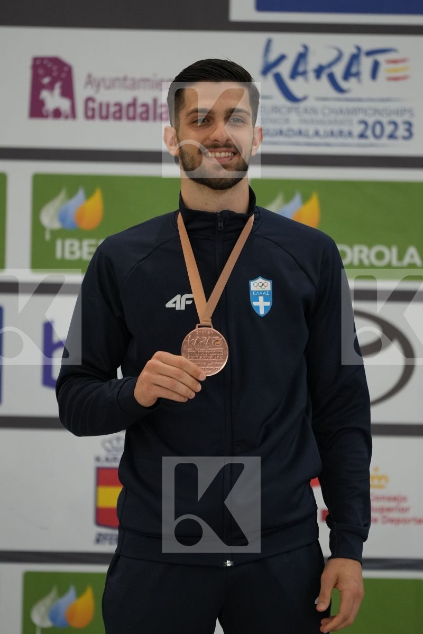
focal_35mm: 300
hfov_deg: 4.6
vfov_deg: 6.9
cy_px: 317
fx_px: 5287
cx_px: 212
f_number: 2.8
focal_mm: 200
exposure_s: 1/500
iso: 1600
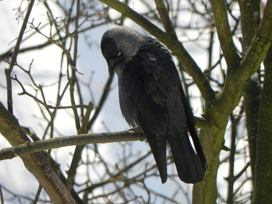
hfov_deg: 2.9
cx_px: 136
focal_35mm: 678
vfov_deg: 2.2
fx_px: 5327
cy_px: 102
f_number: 5.6
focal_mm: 120
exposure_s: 1/301
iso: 160
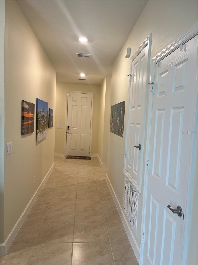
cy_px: 132
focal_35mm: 26
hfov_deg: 53.1
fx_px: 198
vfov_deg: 67.3
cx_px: 99
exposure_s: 1/60
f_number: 1.6
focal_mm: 5.1
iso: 80
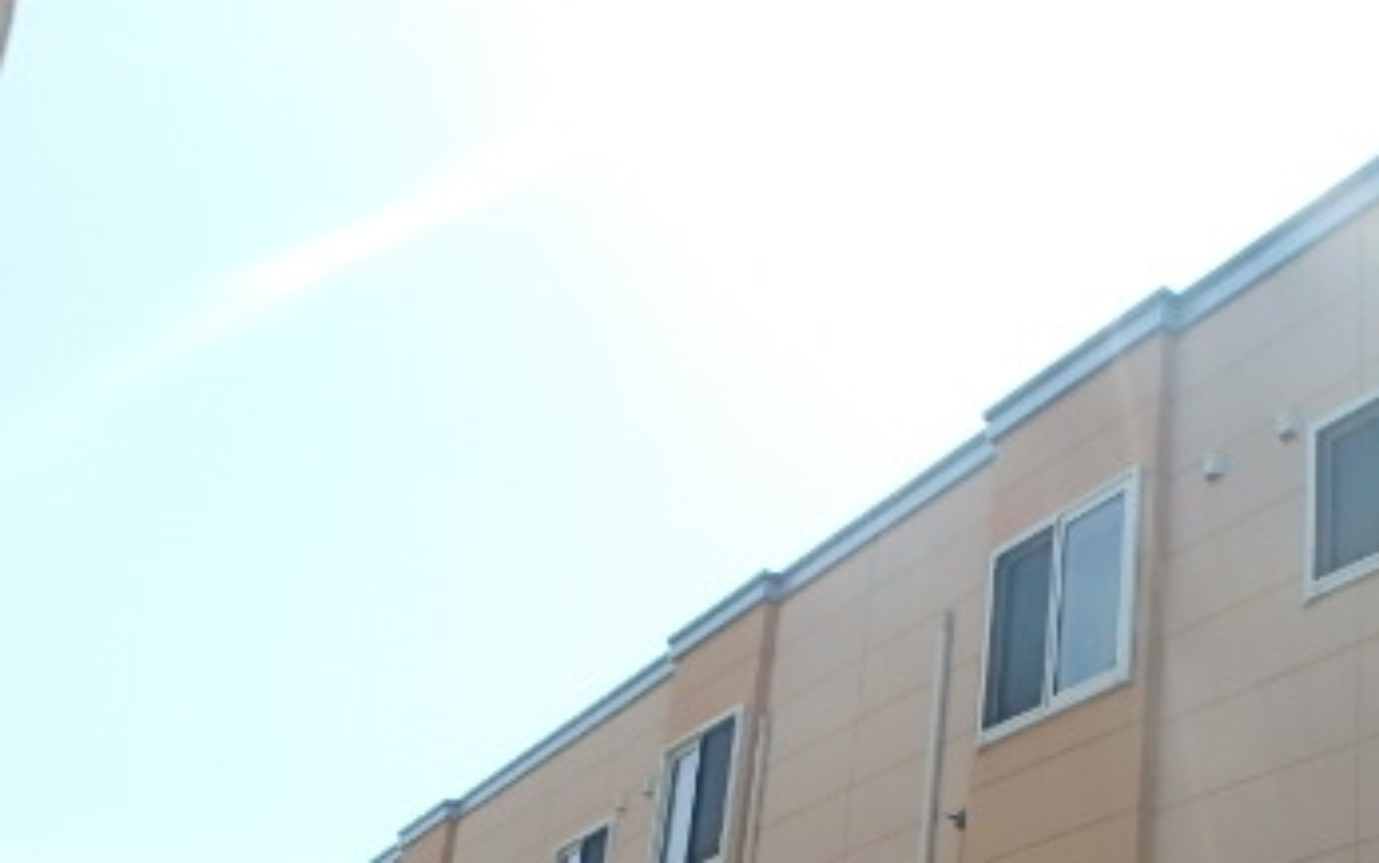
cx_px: 1208
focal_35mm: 41
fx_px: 1541
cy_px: 927
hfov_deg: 44.4
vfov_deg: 28.6
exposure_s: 1/500
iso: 125
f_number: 6
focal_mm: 3.7
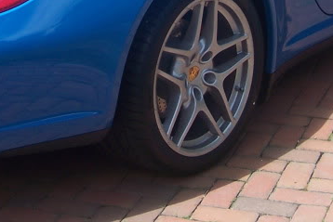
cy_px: -60
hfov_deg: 18.1
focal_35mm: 113
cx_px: 128
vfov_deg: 11.8
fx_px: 1046
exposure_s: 1/640
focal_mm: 6.3
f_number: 2.8
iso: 80
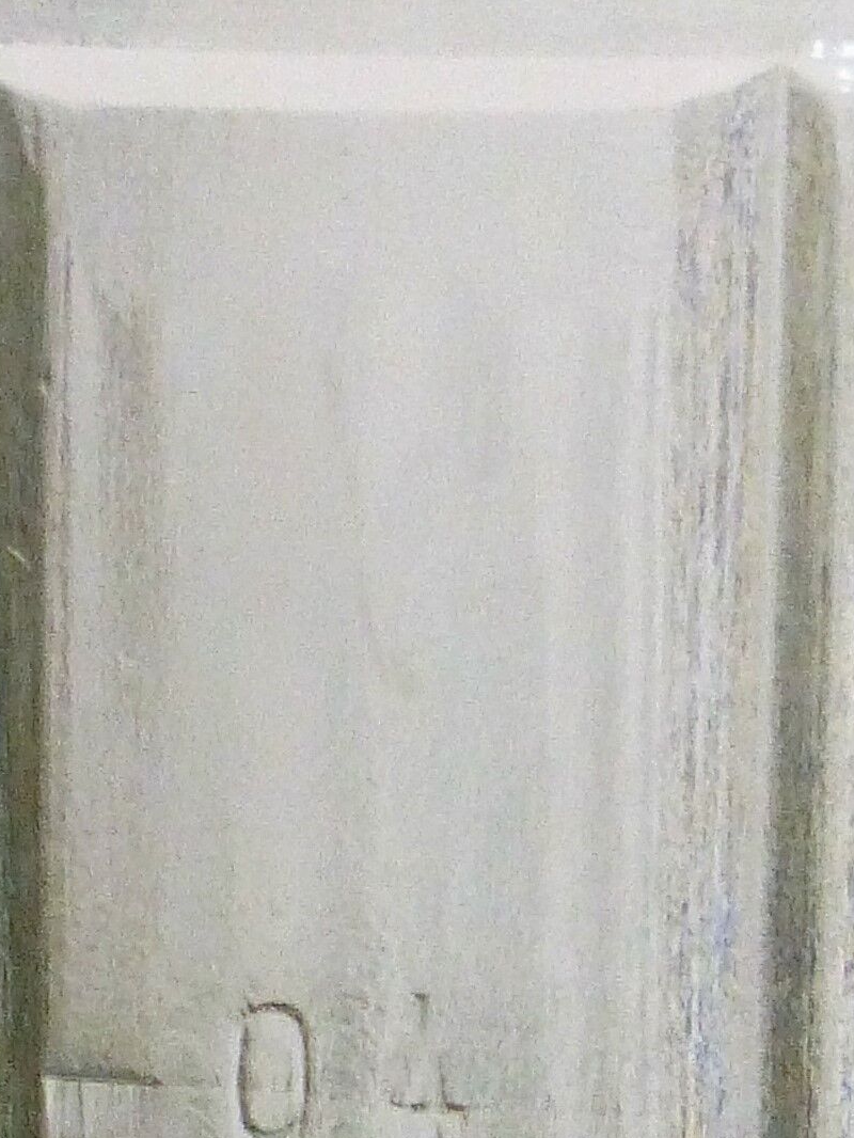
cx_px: 330
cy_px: 1843
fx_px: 38602
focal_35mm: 1174
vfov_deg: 1.7
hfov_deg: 1.3
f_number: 2.8
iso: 400
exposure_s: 1/50
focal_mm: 51.2
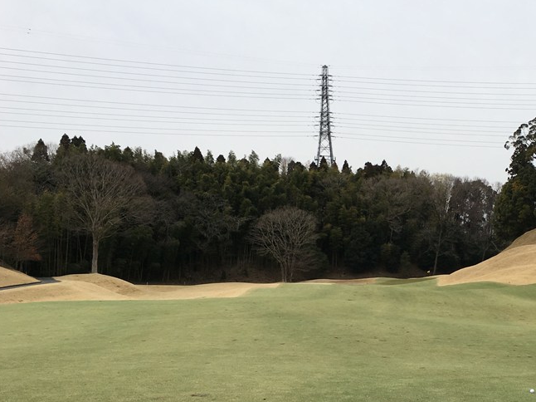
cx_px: 403
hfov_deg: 40.1
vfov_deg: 31.3
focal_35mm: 46
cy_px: 263
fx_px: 712
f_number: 2.2
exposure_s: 1/2959
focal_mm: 4.15
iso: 25
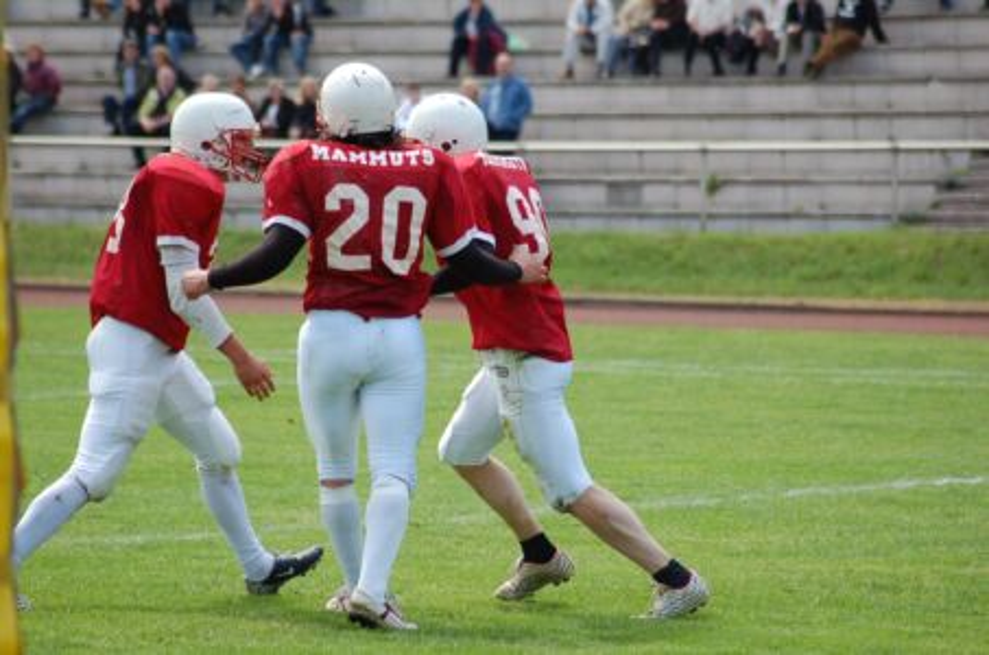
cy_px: 328
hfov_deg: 9.2
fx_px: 6168
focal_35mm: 225
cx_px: 494
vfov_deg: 6.1
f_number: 4.5
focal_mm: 150
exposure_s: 1/800
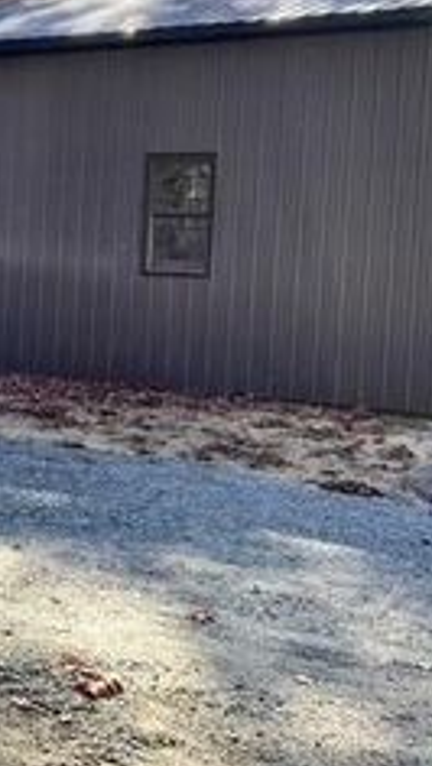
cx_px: 0
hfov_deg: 17.6
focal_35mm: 67
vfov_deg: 31.4
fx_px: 1362
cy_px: 346
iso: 16
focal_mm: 3
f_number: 1.8
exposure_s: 1/500
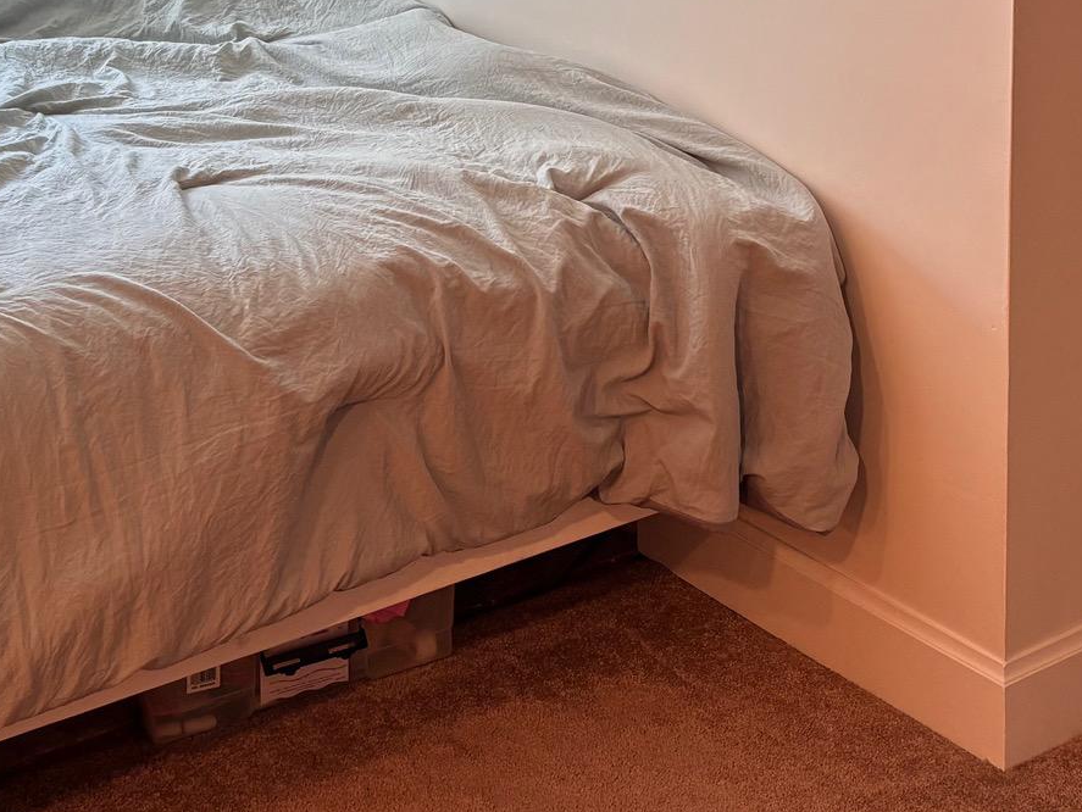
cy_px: 122
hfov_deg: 32.1
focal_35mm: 60
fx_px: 1876
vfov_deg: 23.9
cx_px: 631
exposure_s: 1/120
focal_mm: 5.96
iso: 125
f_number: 1.6
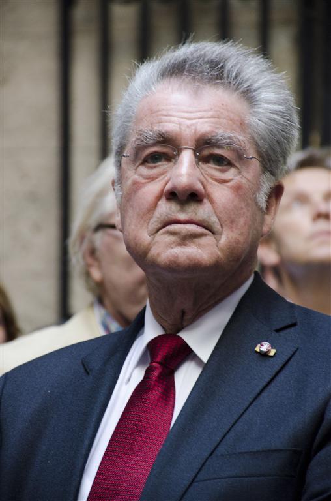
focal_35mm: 210
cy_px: 250
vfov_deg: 9.8
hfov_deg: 6.5
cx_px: 166
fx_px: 2912
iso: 320
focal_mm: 140
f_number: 5.6
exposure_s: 1/200
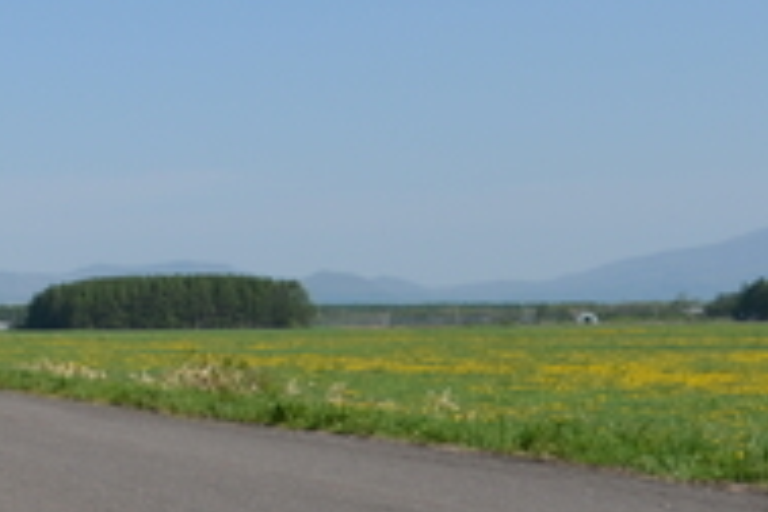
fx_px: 1963
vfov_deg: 14.1
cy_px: -207
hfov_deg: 16.7
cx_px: -768
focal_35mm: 92
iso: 100
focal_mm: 17
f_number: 8
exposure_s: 1/250
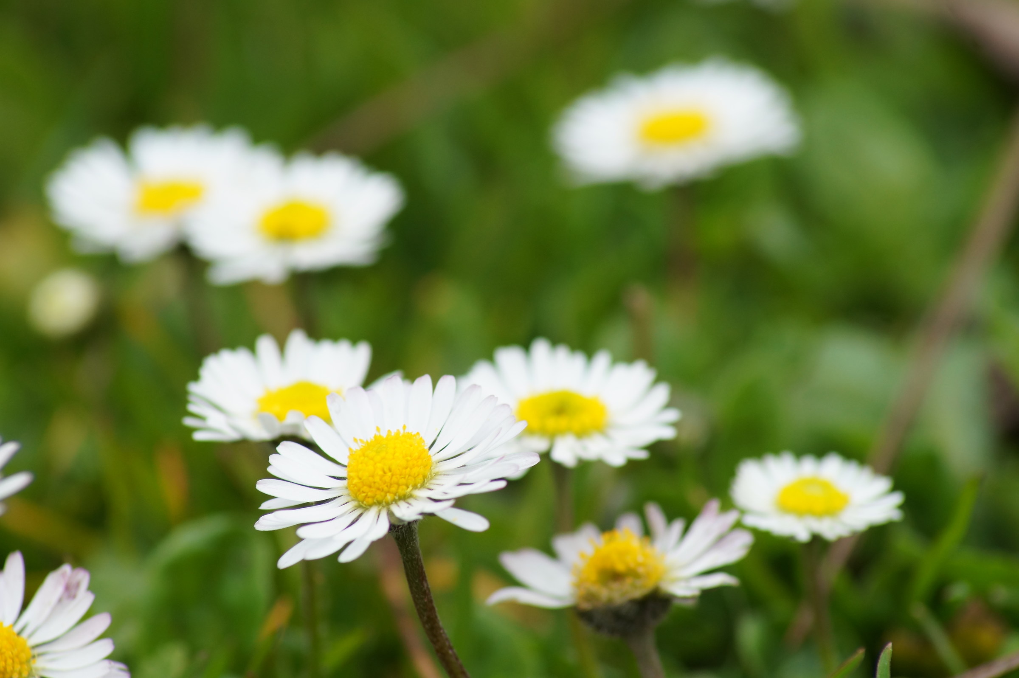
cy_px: 339
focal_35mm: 270
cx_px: 510
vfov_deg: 5.1
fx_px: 7637
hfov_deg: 7.6
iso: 400
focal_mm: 180
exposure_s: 1/320
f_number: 8
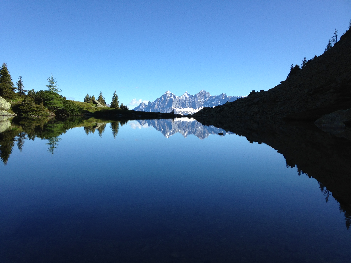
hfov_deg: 55.4
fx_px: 335
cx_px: 176
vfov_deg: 42.9
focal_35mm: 33
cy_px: 132
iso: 50
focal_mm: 4.12
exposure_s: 1/1106
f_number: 2.4
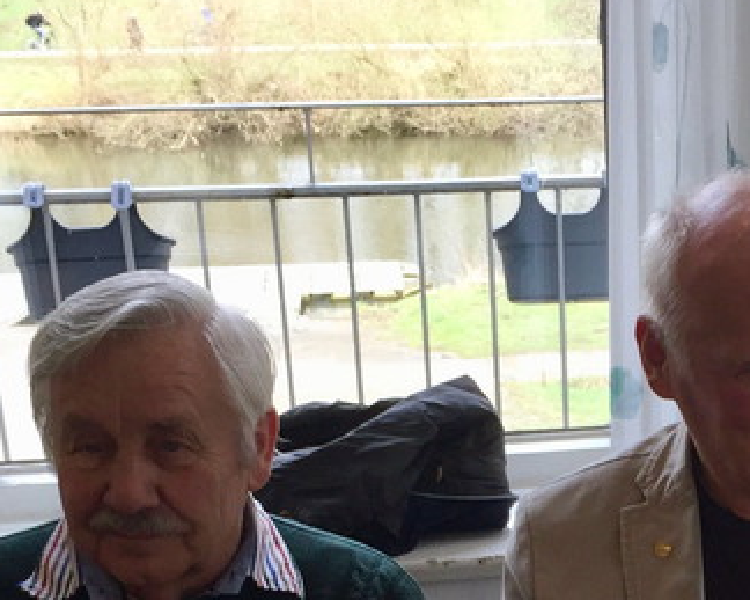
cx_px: 720
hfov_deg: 21.1
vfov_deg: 16.6
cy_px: 753
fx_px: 1953
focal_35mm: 88
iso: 40
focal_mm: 4.15
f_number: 2.2
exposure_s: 1/100
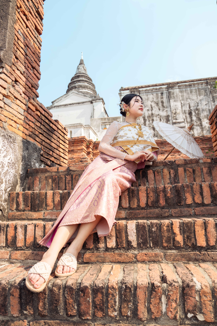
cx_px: 108
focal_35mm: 24
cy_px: 163
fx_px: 217
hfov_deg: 53.1
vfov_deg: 73.7
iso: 200
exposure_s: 1/800
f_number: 5
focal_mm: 24
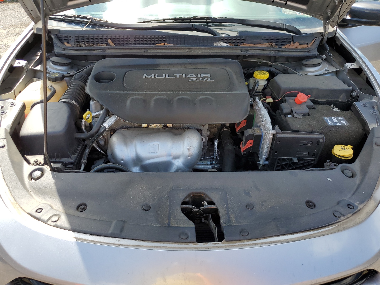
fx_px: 285
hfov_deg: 67.3
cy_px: 142
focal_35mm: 26
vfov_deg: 53.1
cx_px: 190
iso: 50
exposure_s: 1/909
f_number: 1.5
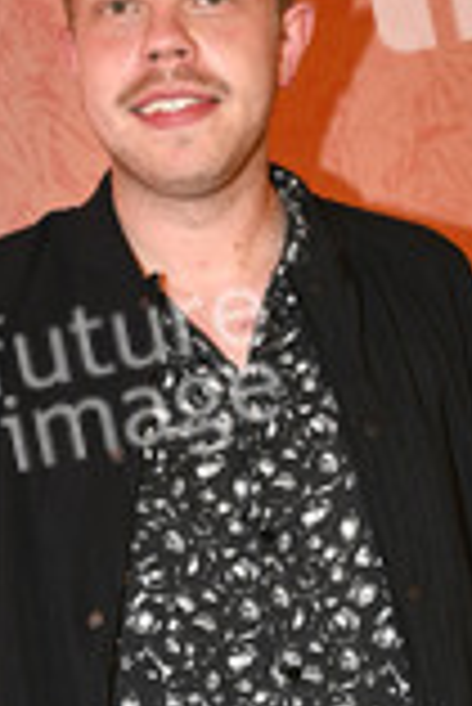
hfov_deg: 14.6
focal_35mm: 94
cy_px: 621
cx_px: 180
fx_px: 1844
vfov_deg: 21.2
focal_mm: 37
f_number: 6.3
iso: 2500
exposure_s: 1/60
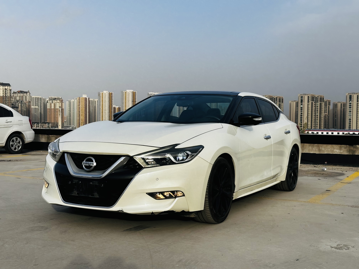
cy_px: 134
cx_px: 180
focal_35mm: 48
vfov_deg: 30.3
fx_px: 498
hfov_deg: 39.7
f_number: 1.78
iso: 64
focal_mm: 6.86
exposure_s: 1/2890
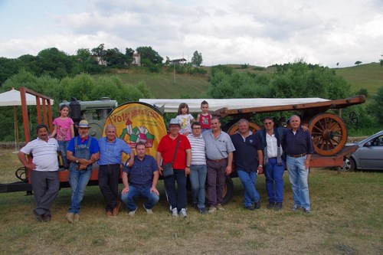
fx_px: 351
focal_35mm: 33
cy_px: 128
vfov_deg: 39.9
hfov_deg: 57.2
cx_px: 192
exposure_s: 1/200
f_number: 6.3
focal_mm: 22
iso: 400
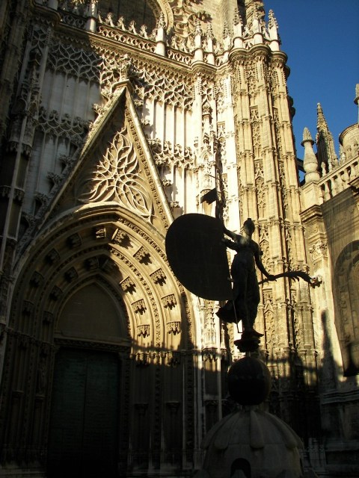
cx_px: 180
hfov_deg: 39.7
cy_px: 239
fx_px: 498
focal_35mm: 36
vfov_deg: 51.4
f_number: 2.8
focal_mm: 6
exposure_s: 1/800
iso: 50
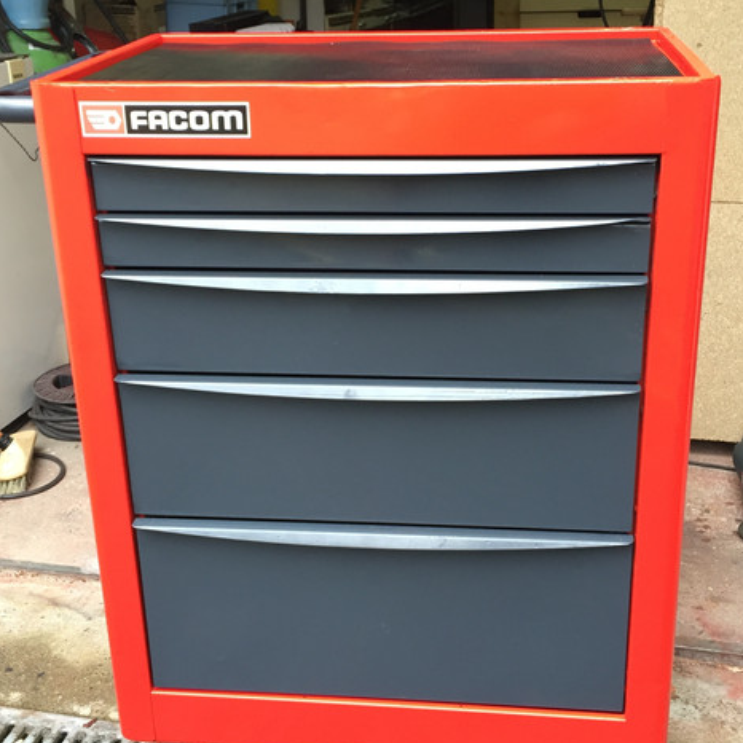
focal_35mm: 44
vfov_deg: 38.3
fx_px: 1068
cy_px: 332
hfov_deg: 38.3
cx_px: 386
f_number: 2.2
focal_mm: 4.15
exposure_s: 1/33
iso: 40
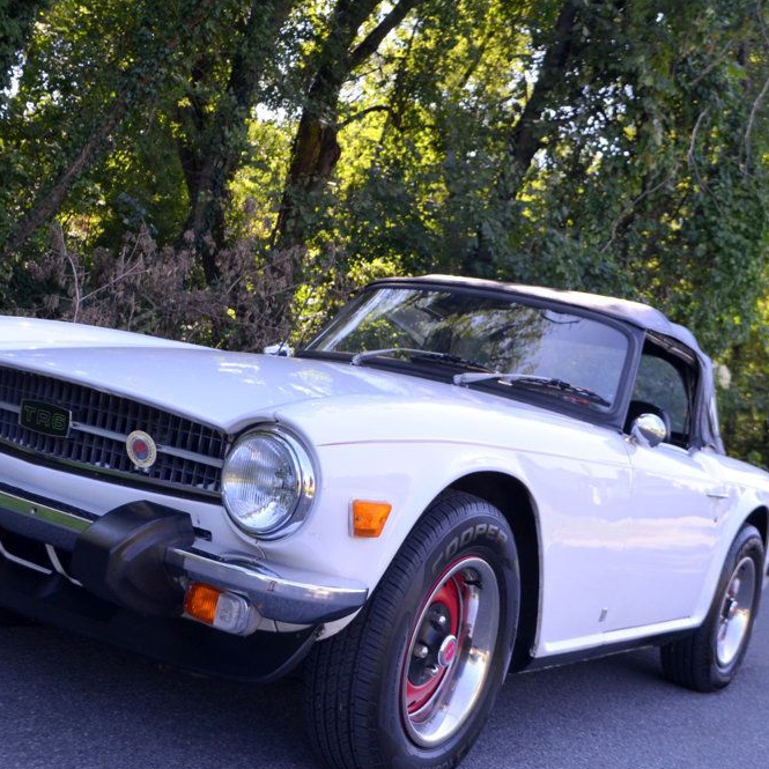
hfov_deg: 36.0
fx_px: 1181
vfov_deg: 36.1
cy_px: 390
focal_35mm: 47
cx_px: 331
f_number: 6.3
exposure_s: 1/160
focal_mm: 24
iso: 200
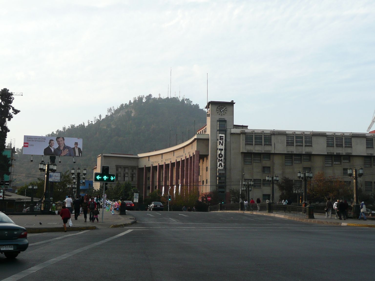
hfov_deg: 39.7
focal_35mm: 48
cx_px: 188
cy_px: 140
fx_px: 520
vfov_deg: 30.3
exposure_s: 1/160
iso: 100
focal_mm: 6.5
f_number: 3.9
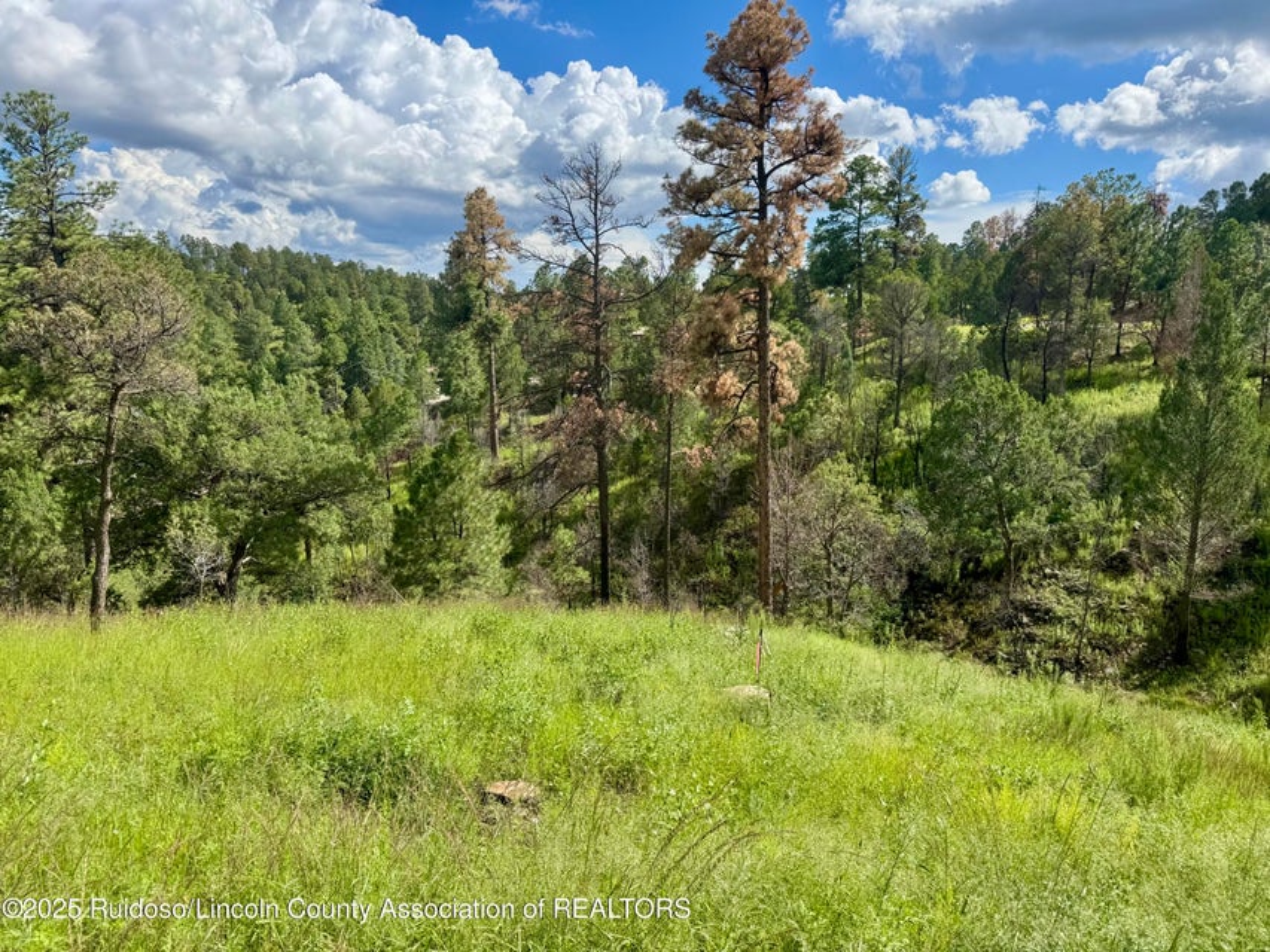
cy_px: 476
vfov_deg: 56.8
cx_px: 635
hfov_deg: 71.6
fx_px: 881
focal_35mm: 24
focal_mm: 6.76
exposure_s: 1/2833
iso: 80
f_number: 1.78
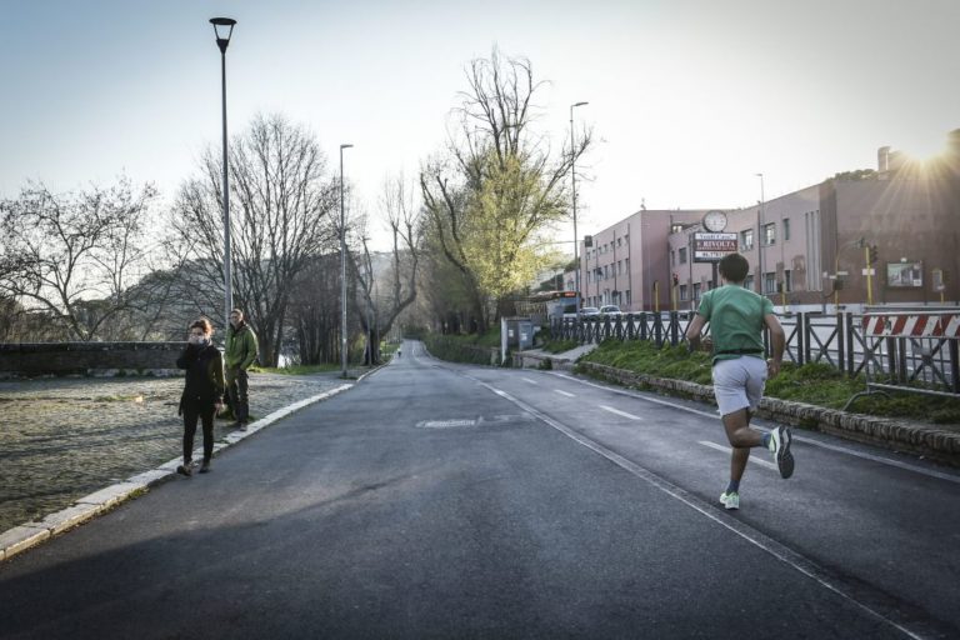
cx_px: 480
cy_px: 320
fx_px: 853
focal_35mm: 32
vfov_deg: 41.1
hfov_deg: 58.7
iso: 200
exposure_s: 1/500
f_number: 4.5
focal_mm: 32
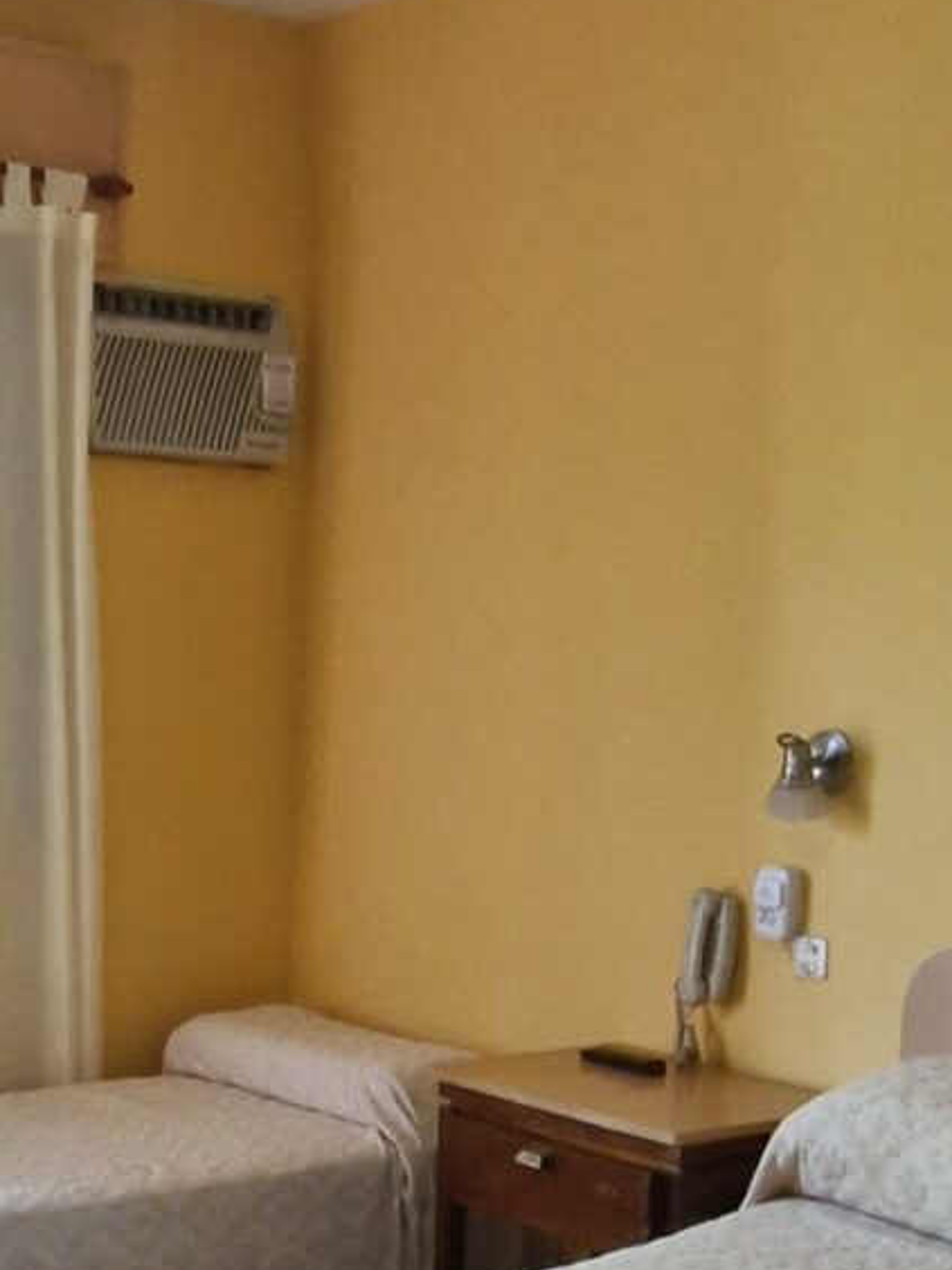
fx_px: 2163
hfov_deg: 24.8
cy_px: 1049
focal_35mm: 59
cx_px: 432
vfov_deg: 31.7
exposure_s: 1/50
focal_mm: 1.74
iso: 250
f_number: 2.2
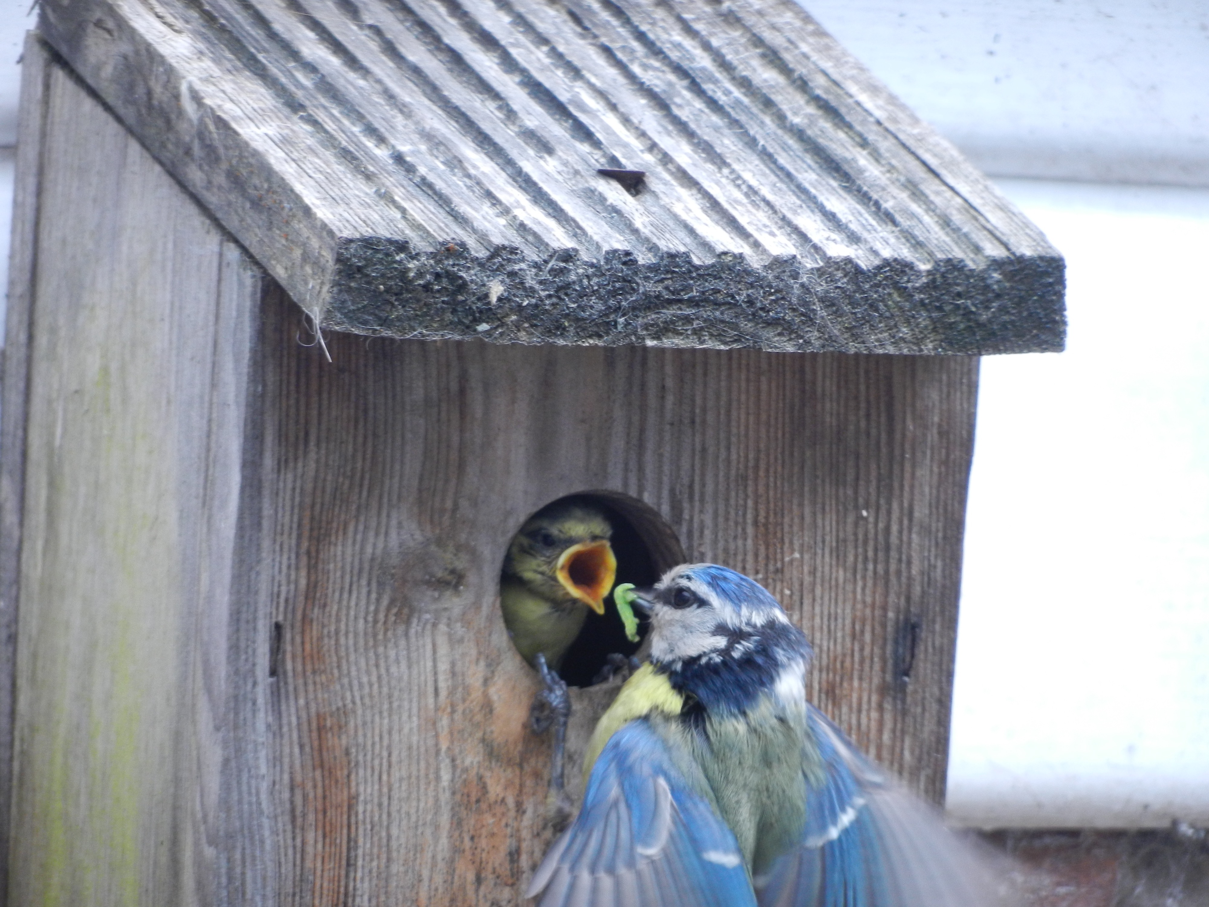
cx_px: 604
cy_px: 454
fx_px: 15717
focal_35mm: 450
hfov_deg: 4.4
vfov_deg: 3.3
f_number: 5.9
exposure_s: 1/250
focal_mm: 81
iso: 220
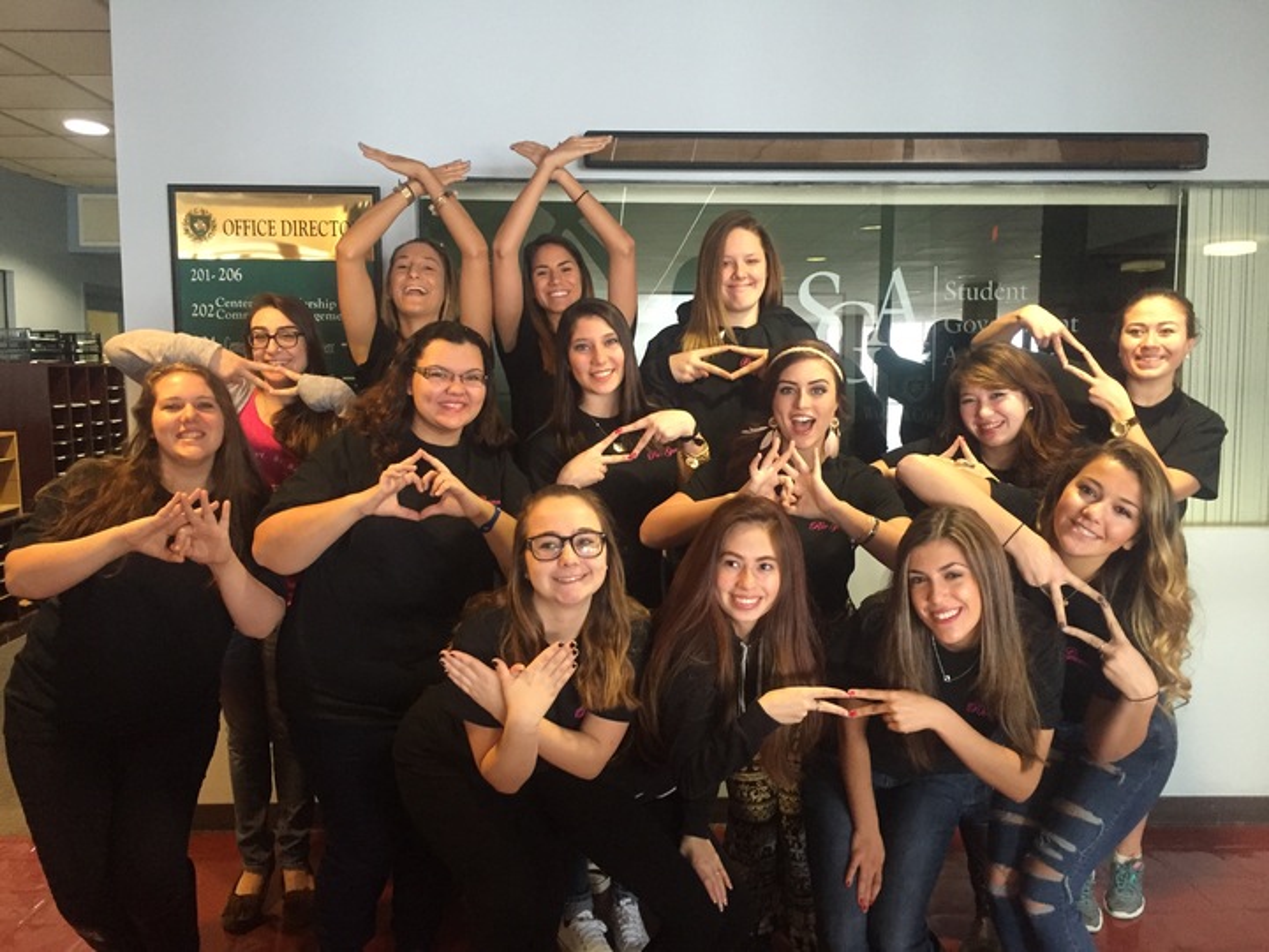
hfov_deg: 61.7
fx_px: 1063
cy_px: 476
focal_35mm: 29
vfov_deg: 48.2
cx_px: 634
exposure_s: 1/30
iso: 250
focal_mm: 4.15
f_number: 2.2
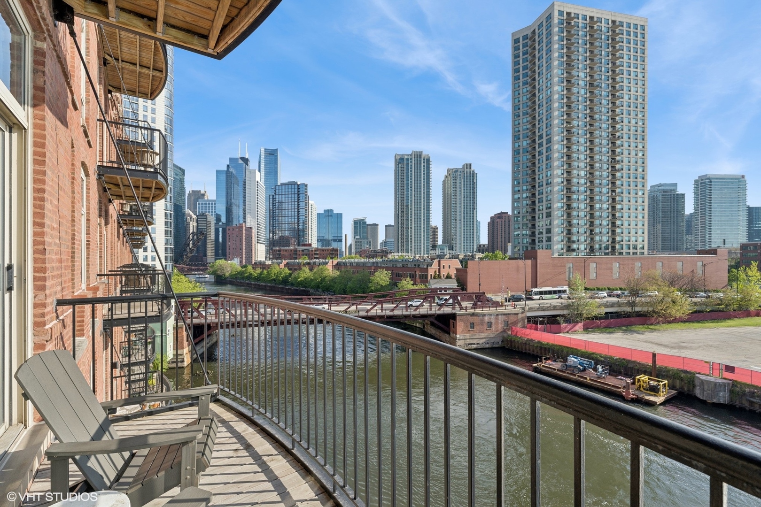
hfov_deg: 96.7
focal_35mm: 16
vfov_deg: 73.7
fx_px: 338
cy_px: 254
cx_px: 380
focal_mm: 16
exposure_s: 1/800
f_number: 8
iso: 320
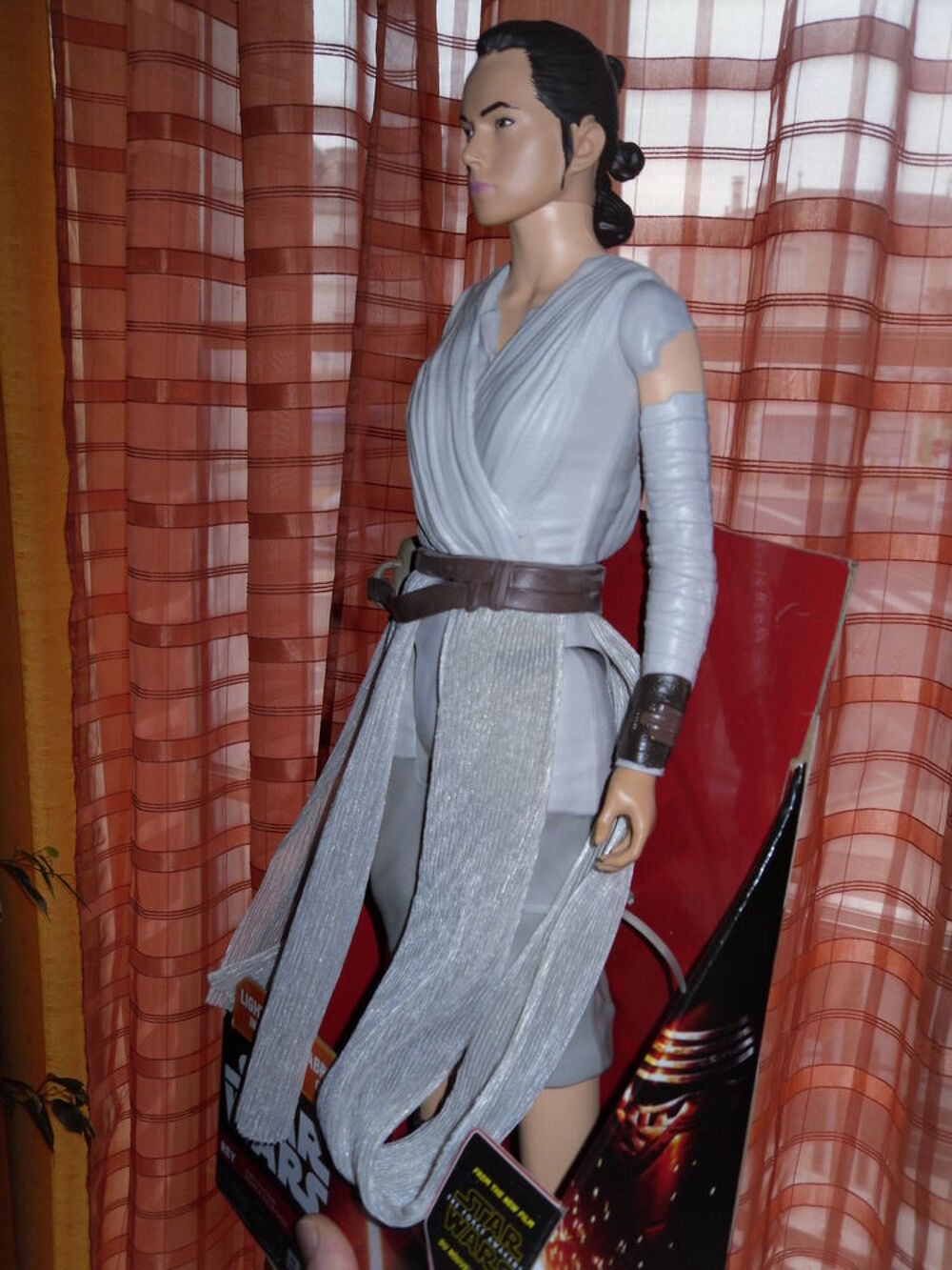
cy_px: 635
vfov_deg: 52.6
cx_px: 476
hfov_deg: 40.7
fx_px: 1283
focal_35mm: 35
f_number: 3.5
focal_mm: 6.3
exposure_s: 1/45
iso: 80
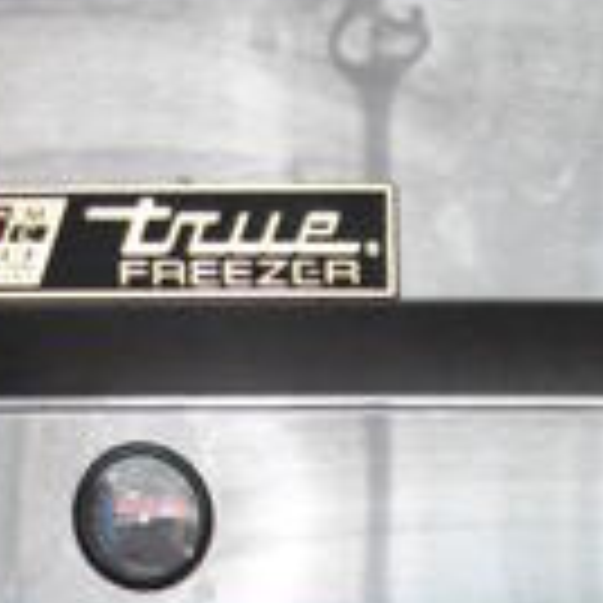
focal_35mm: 156
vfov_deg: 8.7
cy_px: 1978
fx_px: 3074
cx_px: 657
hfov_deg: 11.1
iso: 2500
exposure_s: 1/125
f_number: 3.5
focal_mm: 18
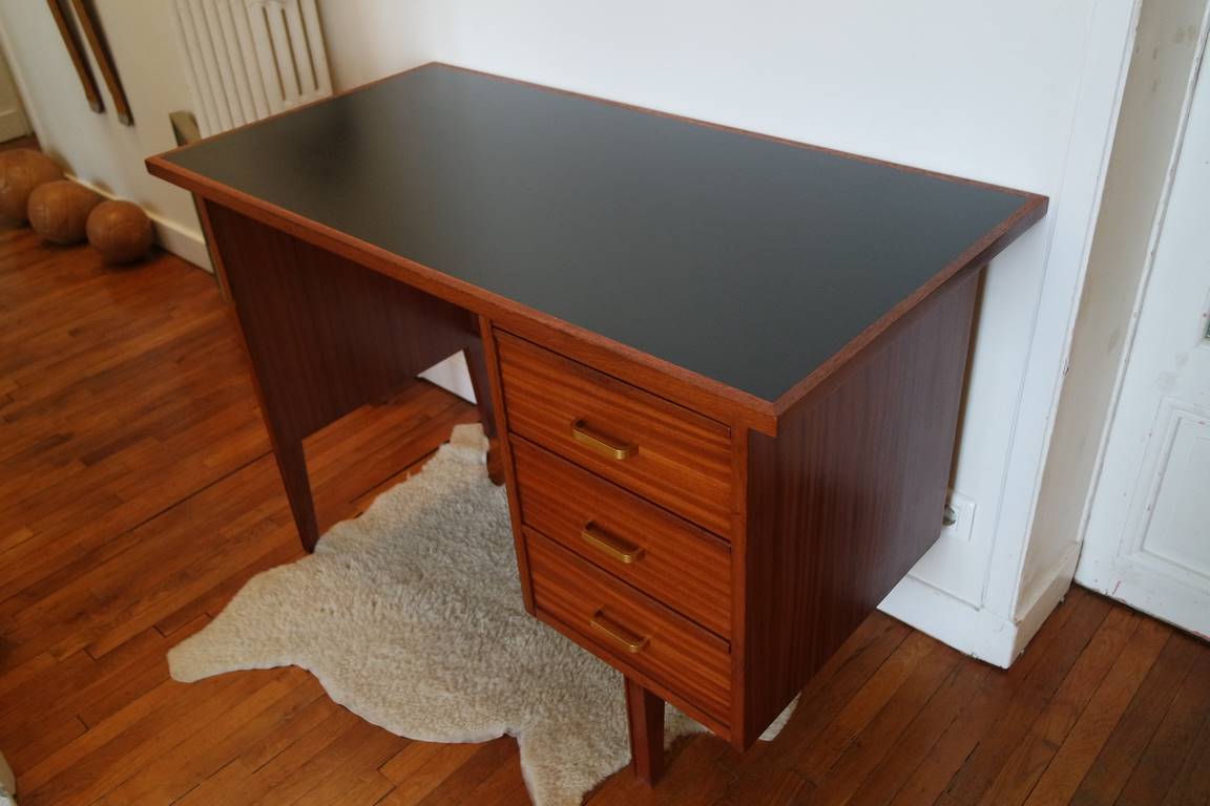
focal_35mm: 30
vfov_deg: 43.6
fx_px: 1008
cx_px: 605
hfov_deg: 61.9
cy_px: 403
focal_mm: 20
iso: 1600
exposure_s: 1/40
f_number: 3.5
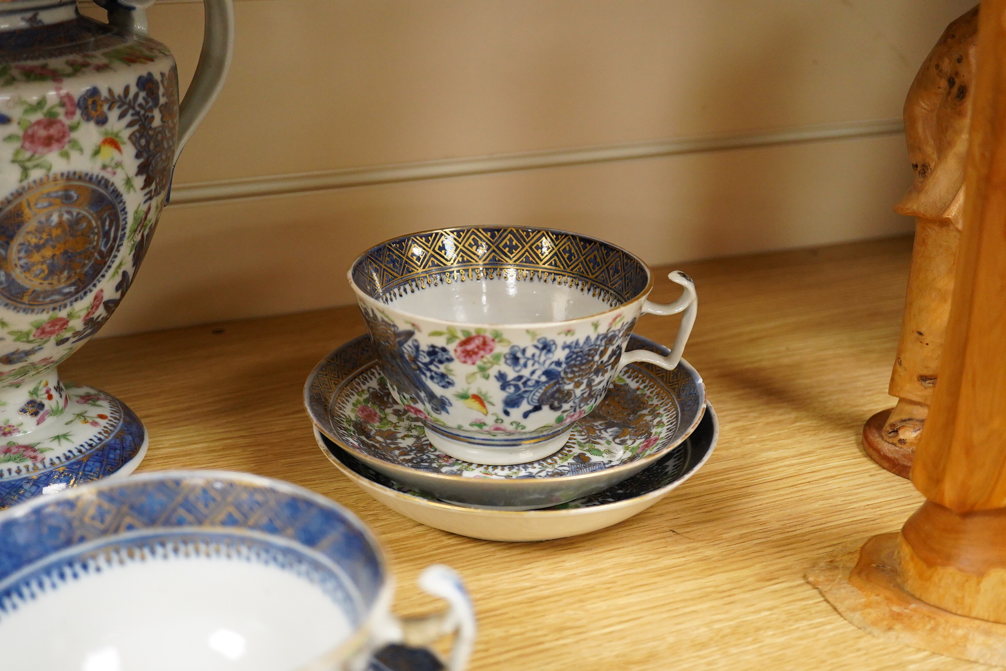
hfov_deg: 43.6
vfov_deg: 29.9
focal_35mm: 45
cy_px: 336
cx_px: 503
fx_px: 1257
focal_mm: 30
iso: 2500
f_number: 3.5
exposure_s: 1/250
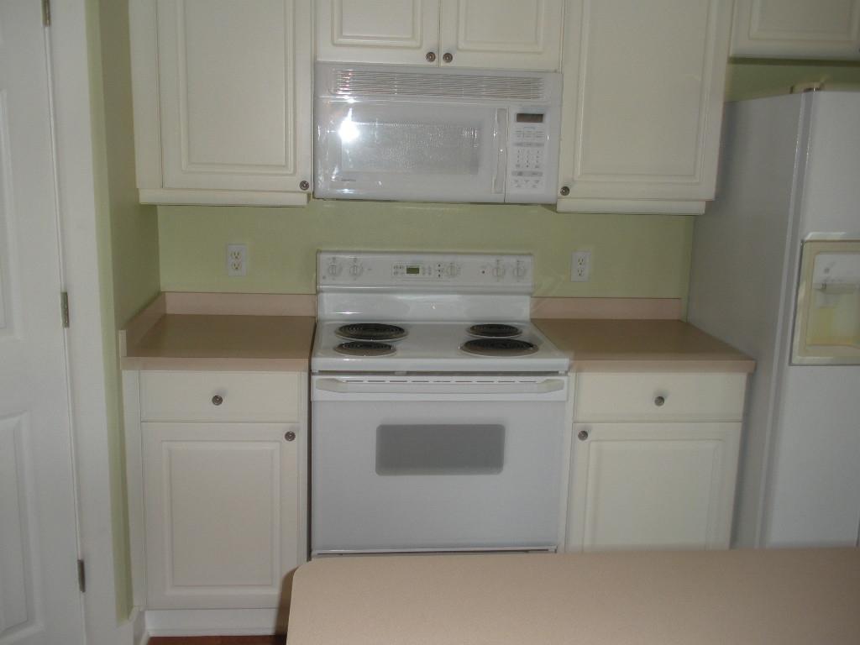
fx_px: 894
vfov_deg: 39.7
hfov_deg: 51.4
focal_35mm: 36
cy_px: 322
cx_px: 430
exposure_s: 1/30
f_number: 3.5
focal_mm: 6.3
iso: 118
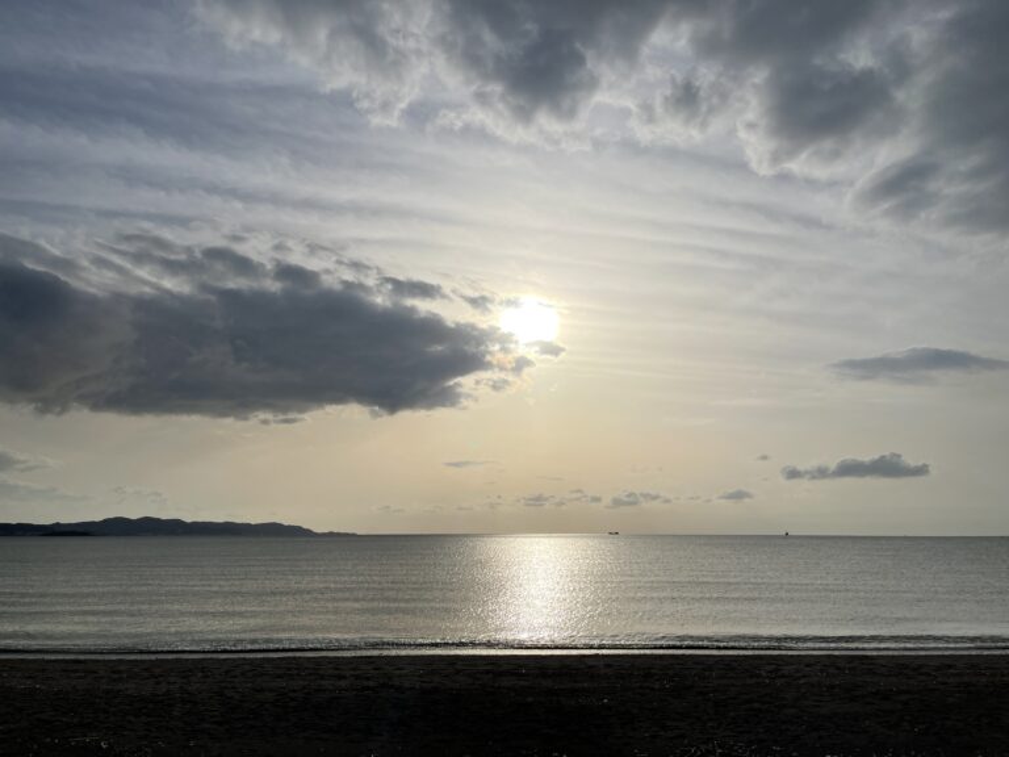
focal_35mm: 26
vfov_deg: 53.1
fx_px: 758
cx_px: 504
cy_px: 378
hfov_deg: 67.3
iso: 32
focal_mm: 5.1
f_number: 1.6
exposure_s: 1/32258
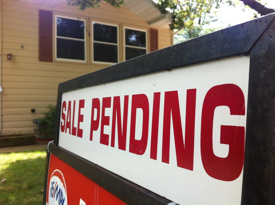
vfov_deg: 40.6
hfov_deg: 52.7
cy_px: 102
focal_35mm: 35
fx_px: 278
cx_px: 138
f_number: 2.8
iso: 80
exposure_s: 1/196
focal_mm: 3.85
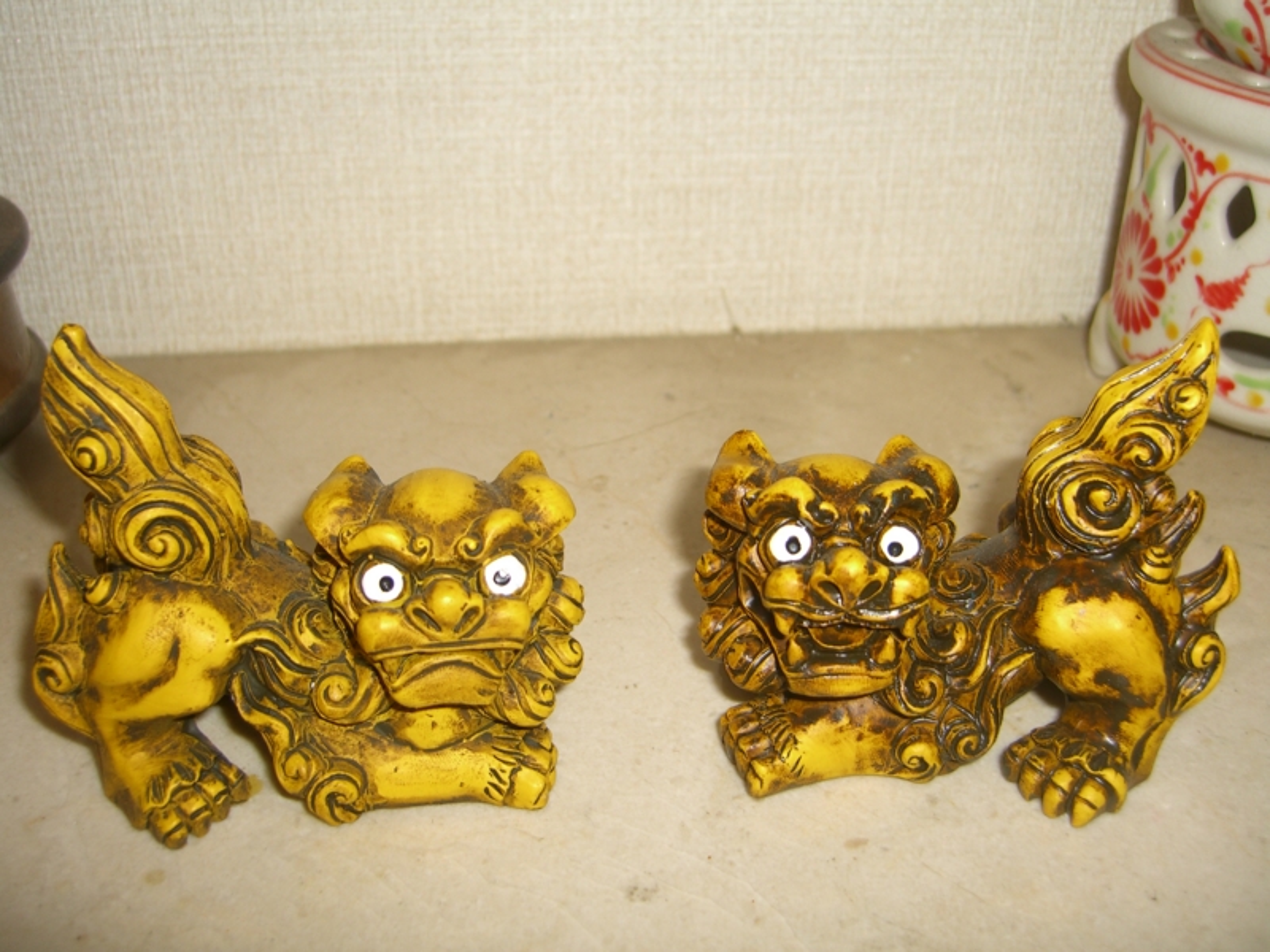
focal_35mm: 38
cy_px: 476
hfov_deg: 49.0
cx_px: 635
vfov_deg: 37.7
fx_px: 1394
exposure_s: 1/60
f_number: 2.8
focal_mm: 7.9
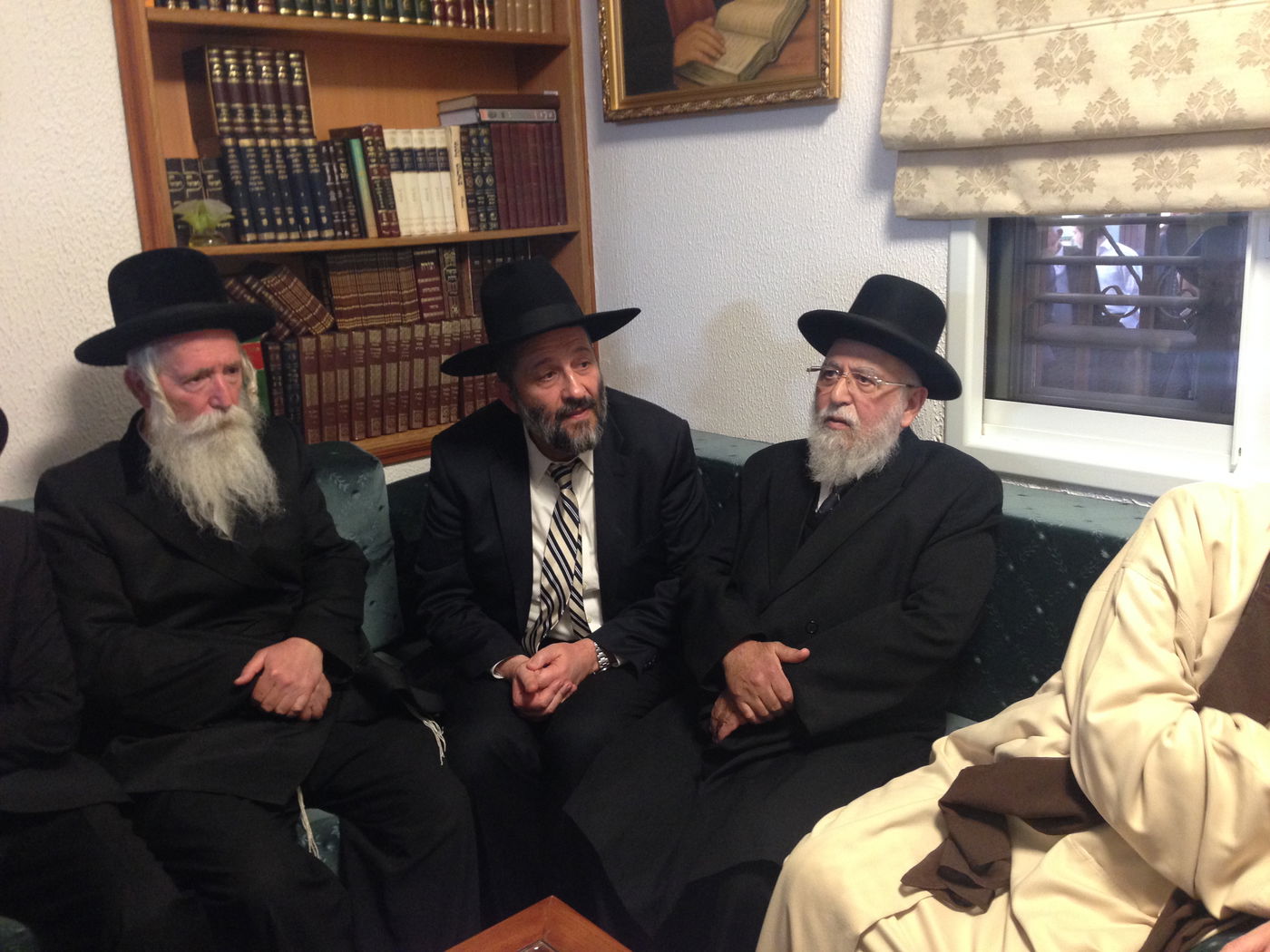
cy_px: 476
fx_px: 1211
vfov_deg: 42.9
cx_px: 635
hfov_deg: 55.4
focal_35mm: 33
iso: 250
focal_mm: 4.12
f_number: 2.4
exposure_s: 1/20
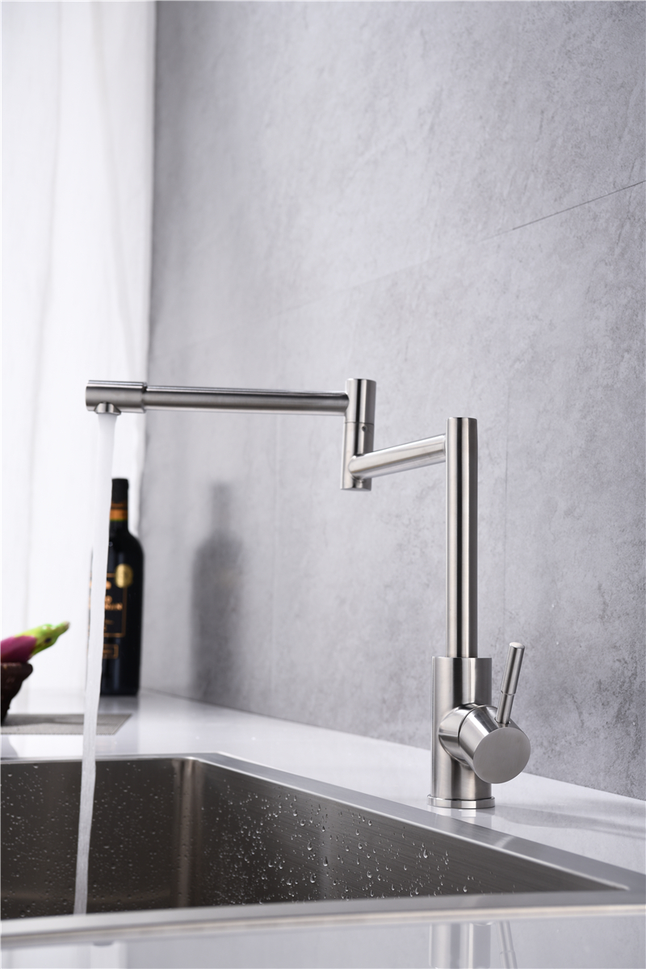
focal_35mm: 70
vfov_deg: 28.8
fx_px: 1884
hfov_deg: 19.5
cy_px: 484
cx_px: 323
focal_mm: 70
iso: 100
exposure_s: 1/100
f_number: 10
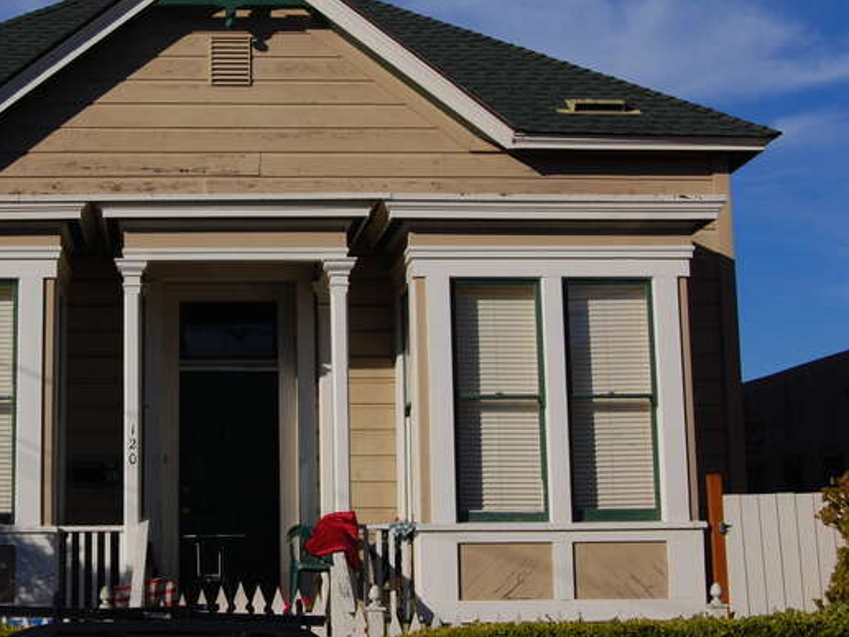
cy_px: 247
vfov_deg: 21.9
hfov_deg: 28.6
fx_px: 1643
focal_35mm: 67
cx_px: 219
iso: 200
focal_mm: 30
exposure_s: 1/250
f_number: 16
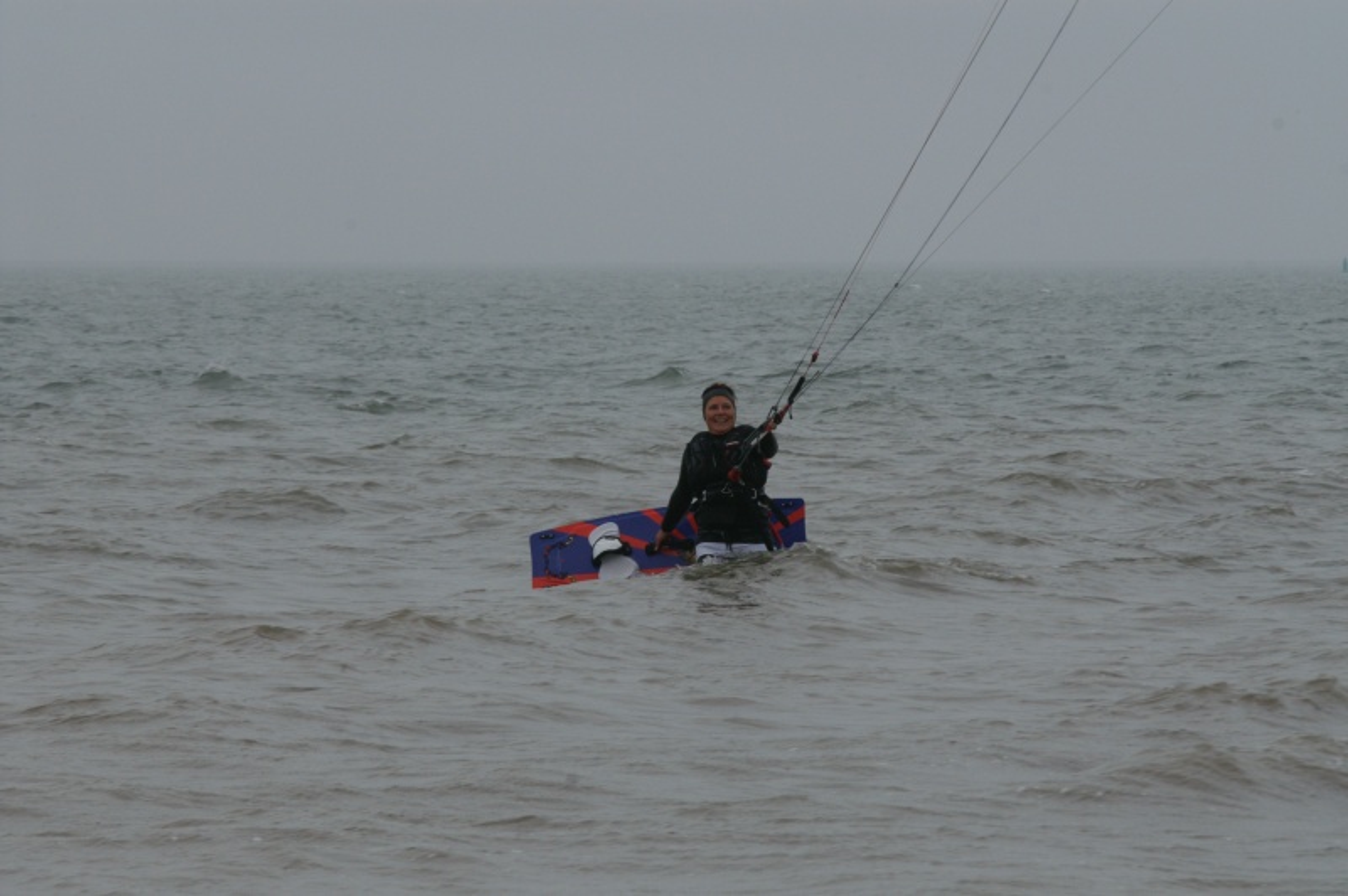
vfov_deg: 4.6
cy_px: 448
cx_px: 674
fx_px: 11224
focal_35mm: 300
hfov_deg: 6.9
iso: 400
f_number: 16
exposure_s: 1/125
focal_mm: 200
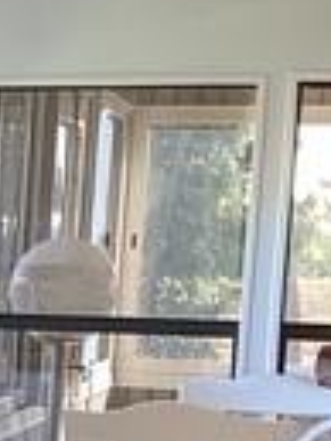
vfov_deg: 12.6
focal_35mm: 154
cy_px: 496
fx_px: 1960
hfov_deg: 9.1
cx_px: -331
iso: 125
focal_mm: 3.3
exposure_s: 1/60
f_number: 2.4
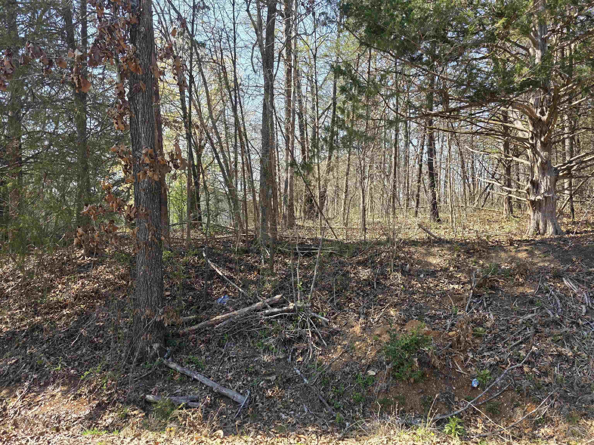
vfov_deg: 58.9
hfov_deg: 73.9
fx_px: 395
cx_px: 297
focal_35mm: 23
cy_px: 222
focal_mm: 6.3
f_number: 1.7
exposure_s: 1/359
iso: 40
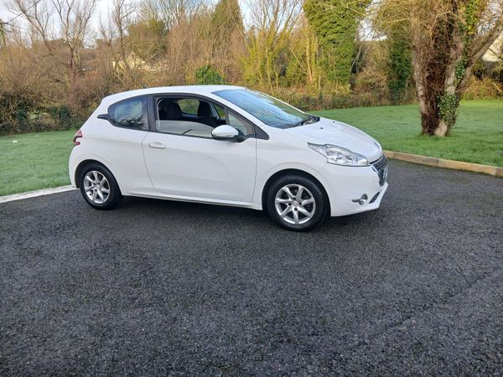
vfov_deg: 53.1
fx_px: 378
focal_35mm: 26
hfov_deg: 67.3
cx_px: 252
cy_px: 188
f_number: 1.8
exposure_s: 1/100
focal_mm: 3.98
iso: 32
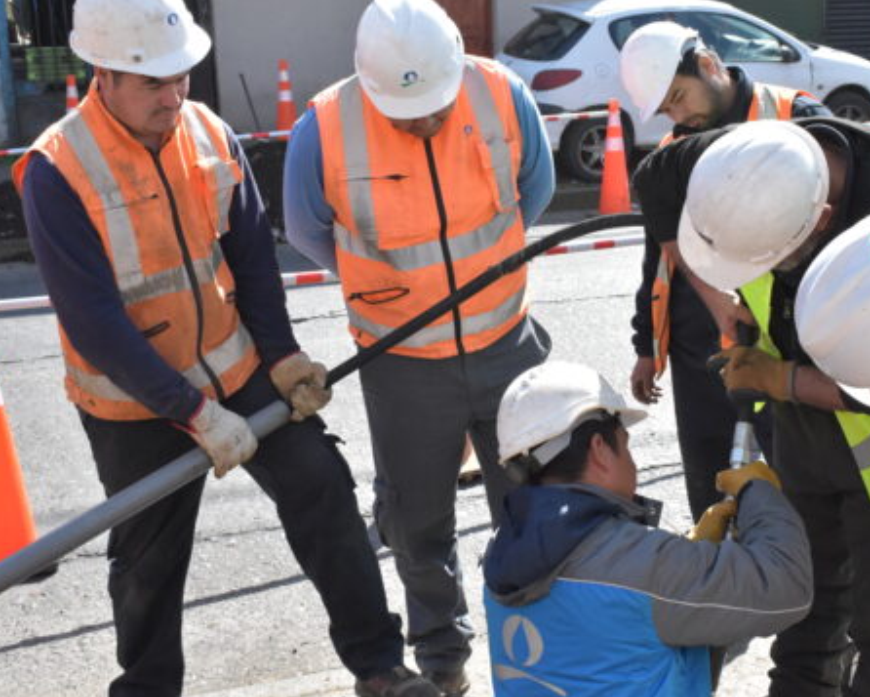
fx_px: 1383
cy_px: 330
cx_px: 496
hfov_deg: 34.9
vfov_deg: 28.3
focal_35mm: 54
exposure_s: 1/2000
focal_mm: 25
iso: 1600
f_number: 7.1
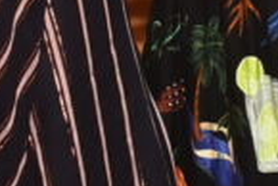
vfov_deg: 3.8
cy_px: -303
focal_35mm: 352
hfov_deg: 5.8
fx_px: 2721
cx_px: 138
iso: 1600
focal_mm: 50
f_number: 4.5
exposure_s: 1/60
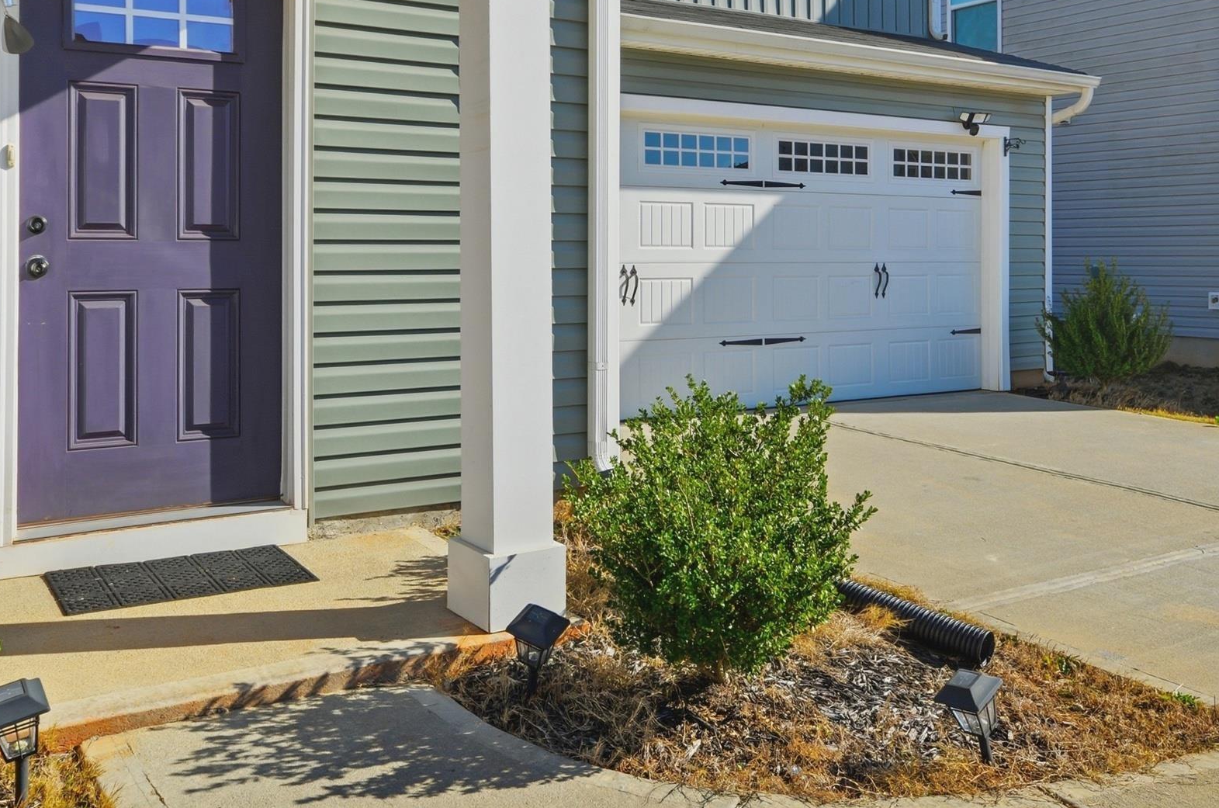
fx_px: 1210
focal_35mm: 36
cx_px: 588
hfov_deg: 53.5
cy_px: 222
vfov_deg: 36.2
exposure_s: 1/1250
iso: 250
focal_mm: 15
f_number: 9
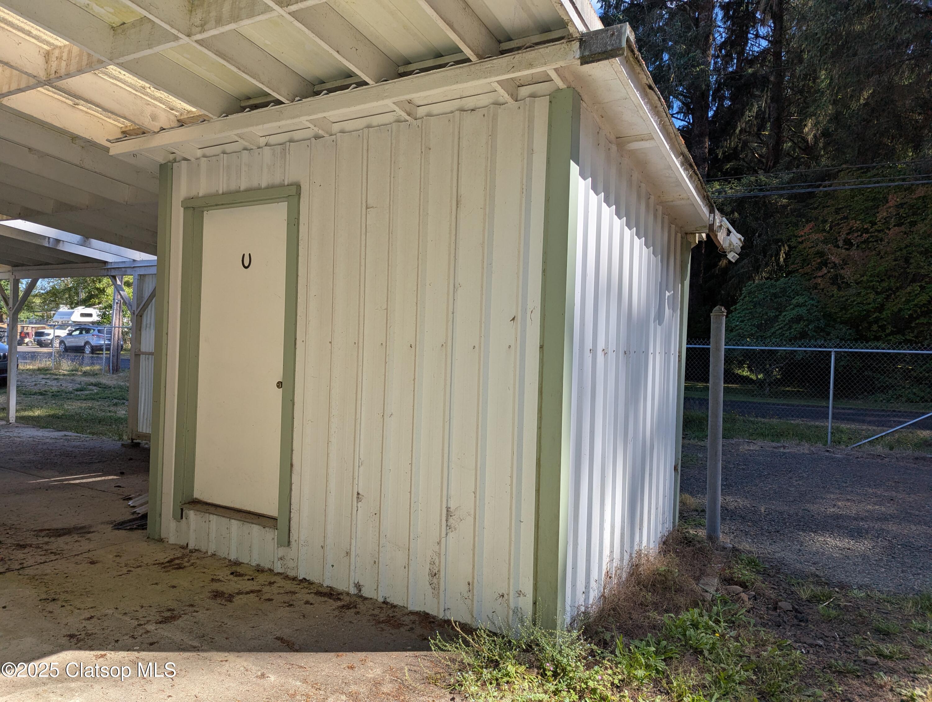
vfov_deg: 56.9
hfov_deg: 71.5
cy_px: 351
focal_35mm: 24
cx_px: 466
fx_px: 647
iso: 54
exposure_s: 1/1179
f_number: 1.85
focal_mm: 6.81
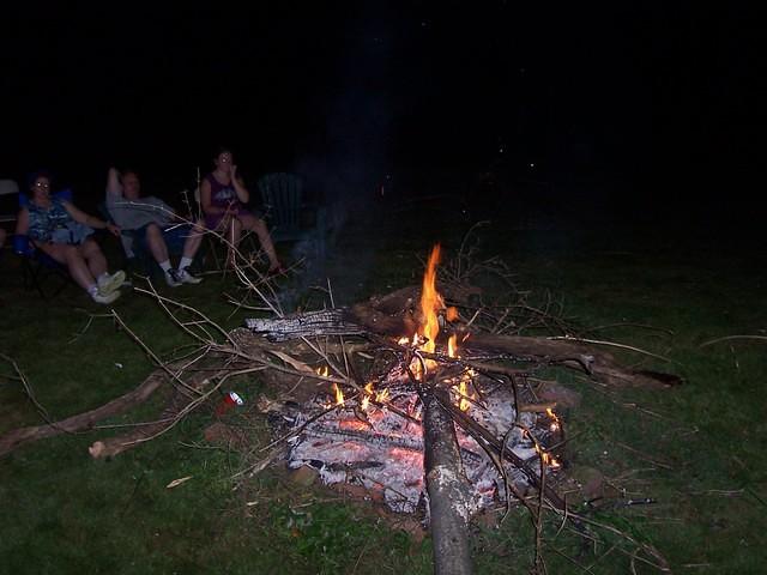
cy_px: 288
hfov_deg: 50.1
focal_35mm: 37
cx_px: 384
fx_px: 820
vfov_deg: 38.7
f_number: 2.8
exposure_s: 1/60
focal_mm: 5.6
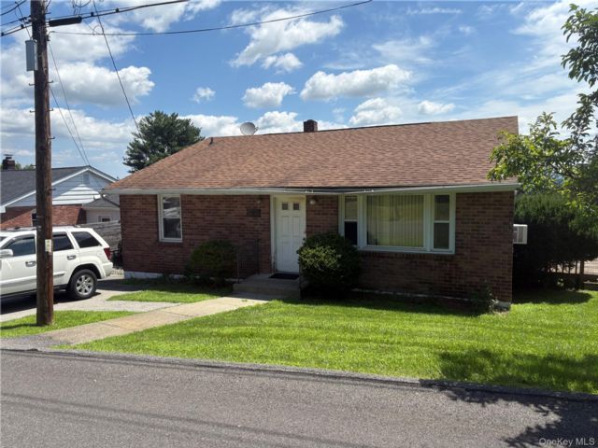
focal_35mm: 26
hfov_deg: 67.3
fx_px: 449
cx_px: 299
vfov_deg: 53.1
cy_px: 224
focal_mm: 5.96
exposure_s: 1/3448
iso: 50
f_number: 1.6
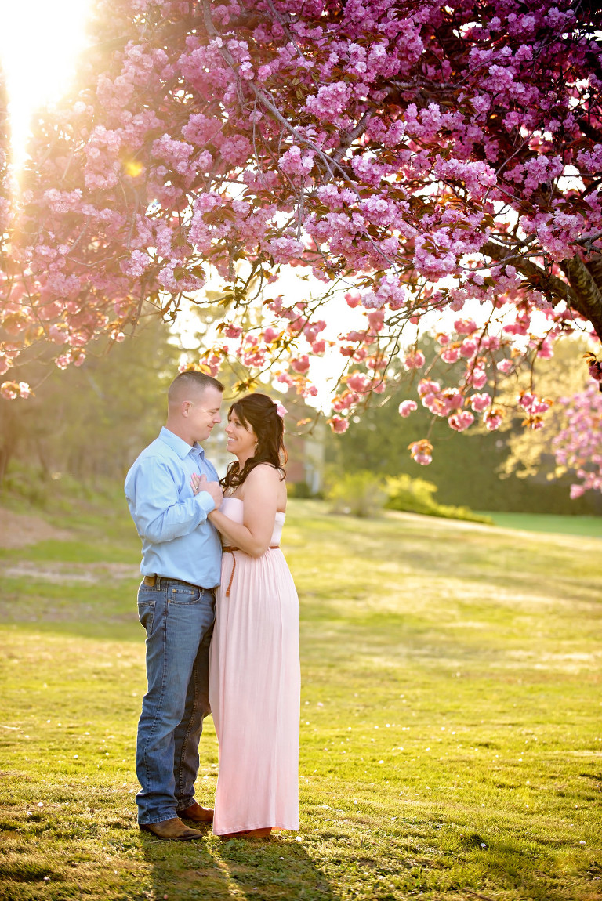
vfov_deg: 21.4
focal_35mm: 95
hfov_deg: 14.4
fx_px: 2380
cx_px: 301
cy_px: 450
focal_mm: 95
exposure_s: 1/1000
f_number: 2.8
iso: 200
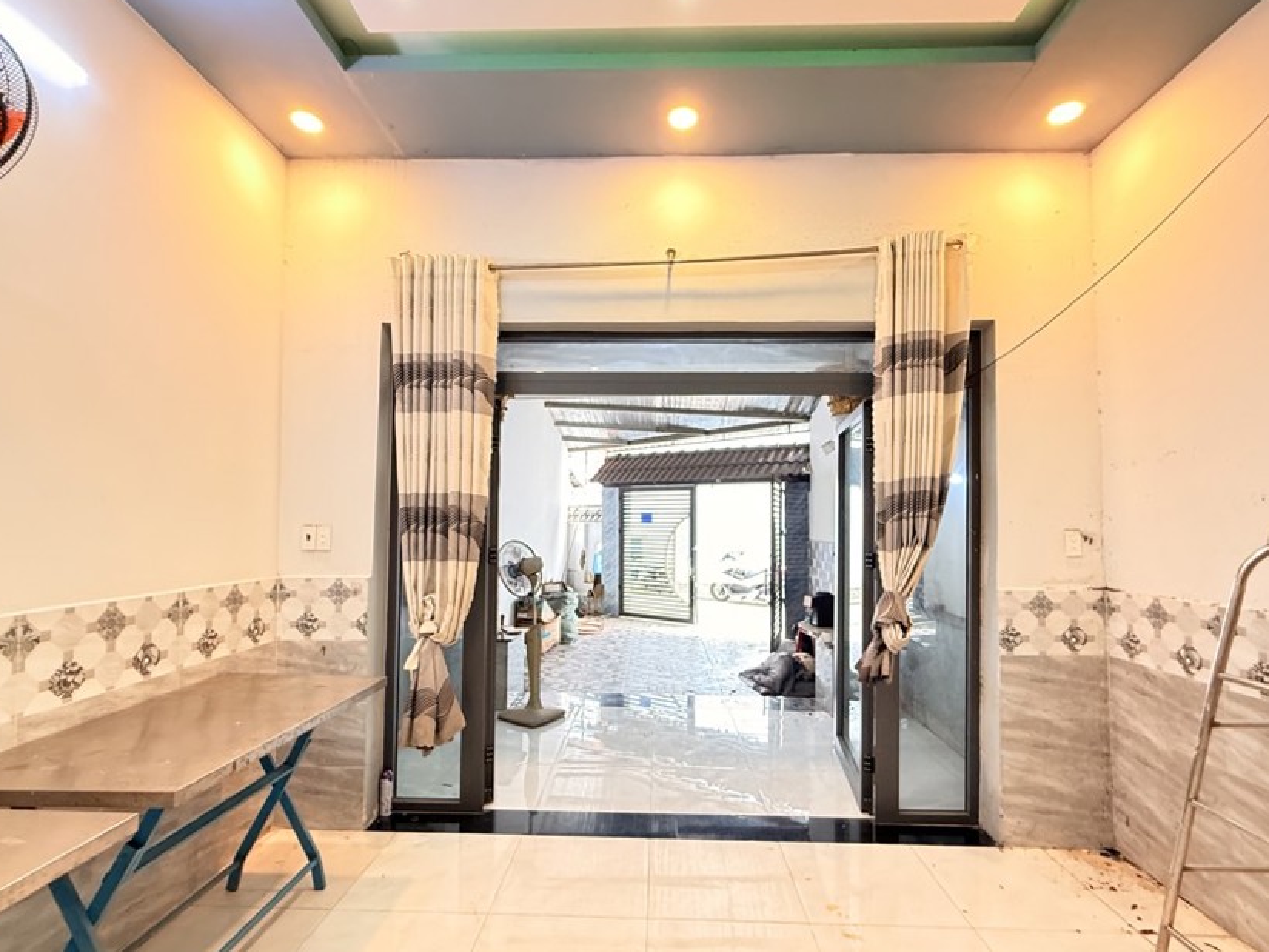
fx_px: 623
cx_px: 648
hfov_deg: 91.0
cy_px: 507
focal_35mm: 17
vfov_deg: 74.6
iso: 500
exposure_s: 1/50
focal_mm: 2.22
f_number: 2.2
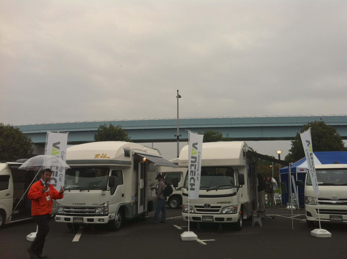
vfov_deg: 40.6
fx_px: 350
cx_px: 174
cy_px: 130
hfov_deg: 52.7
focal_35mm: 35
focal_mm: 3.85
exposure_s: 1/60
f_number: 2.8
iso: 80
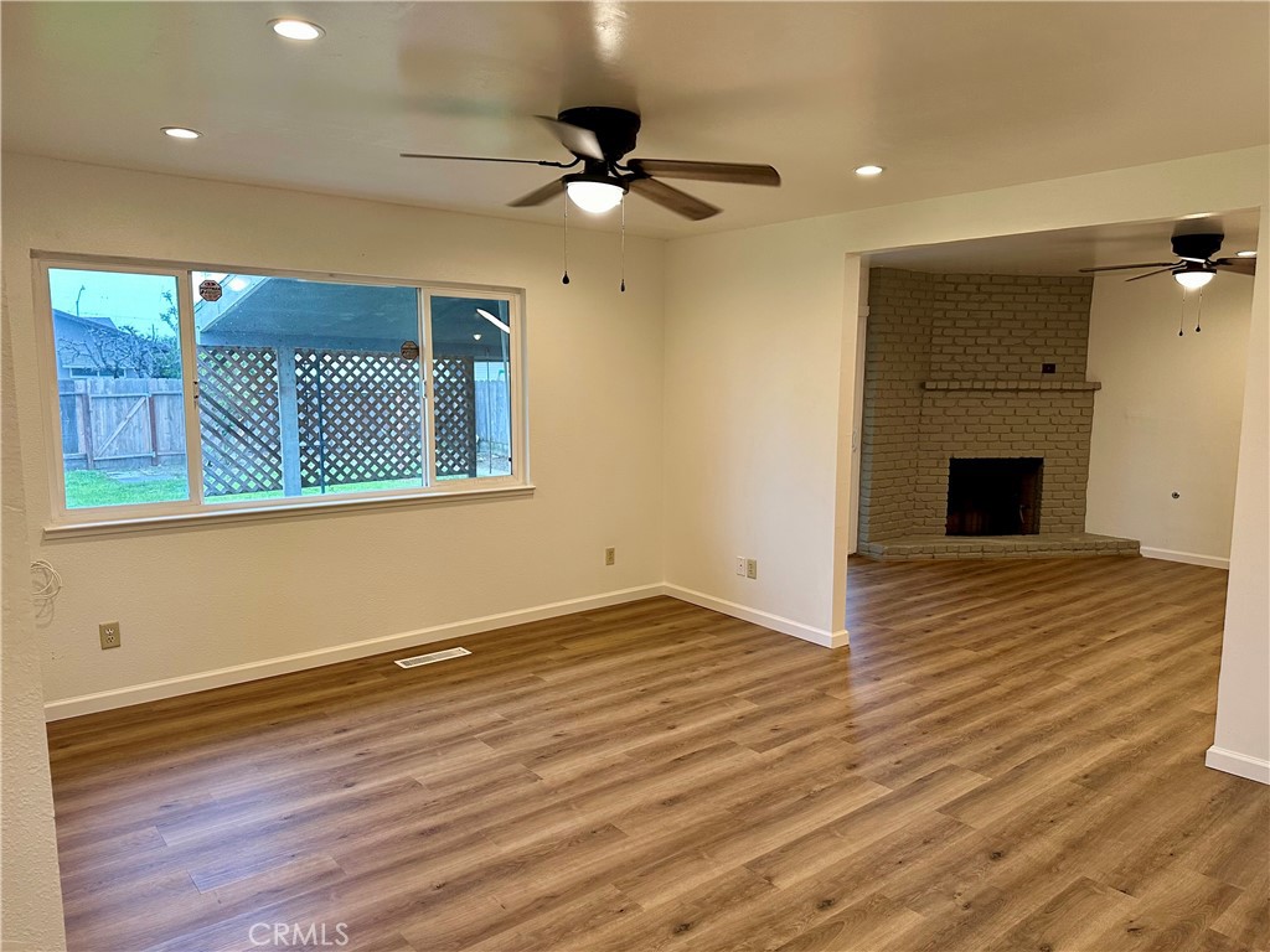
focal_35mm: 24
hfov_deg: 71.6
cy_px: 476
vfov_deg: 56.8
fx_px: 881
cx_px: 635
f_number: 1.78
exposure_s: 1/120
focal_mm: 6.86
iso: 250
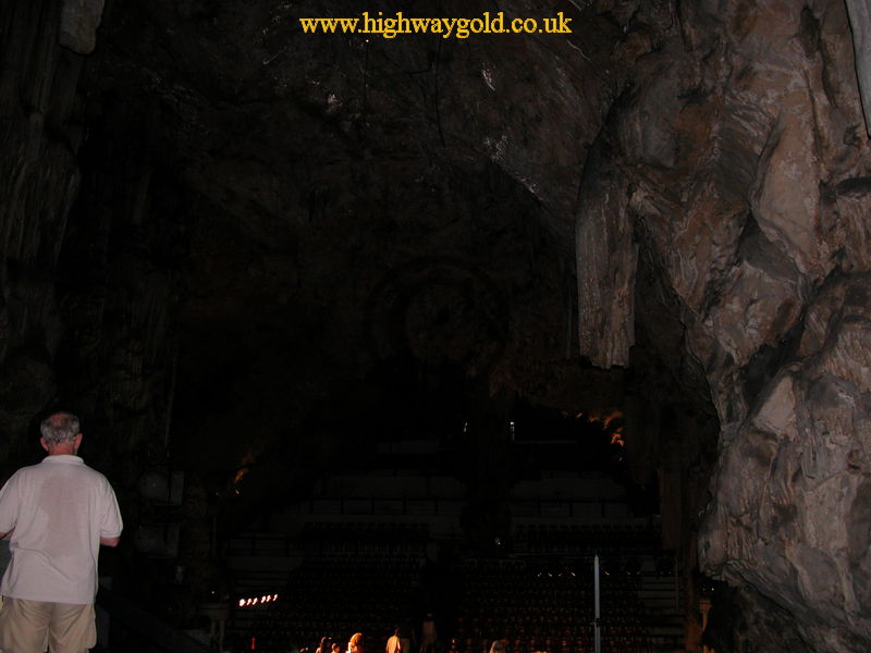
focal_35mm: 35
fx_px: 881
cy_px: 326
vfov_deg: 40.7
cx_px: 436
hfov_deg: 52.6
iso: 200
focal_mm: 8.9
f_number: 2.8
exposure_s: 1/60
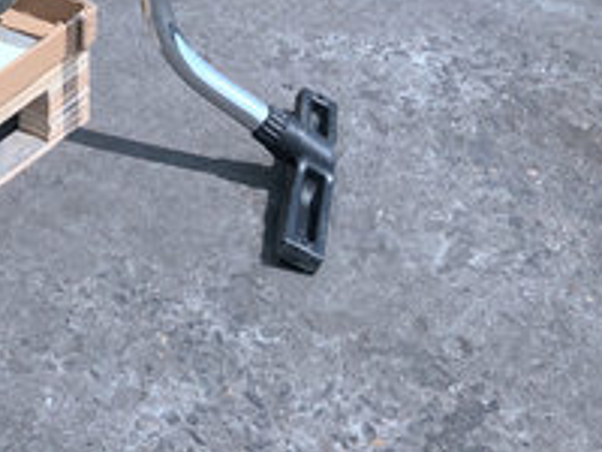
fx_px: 1652
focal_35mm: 95
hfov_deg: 19.3
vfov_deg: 14.1
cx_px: -141
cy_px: -304
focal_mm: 3.99
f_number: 1.8
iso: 20
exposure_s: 1/1600
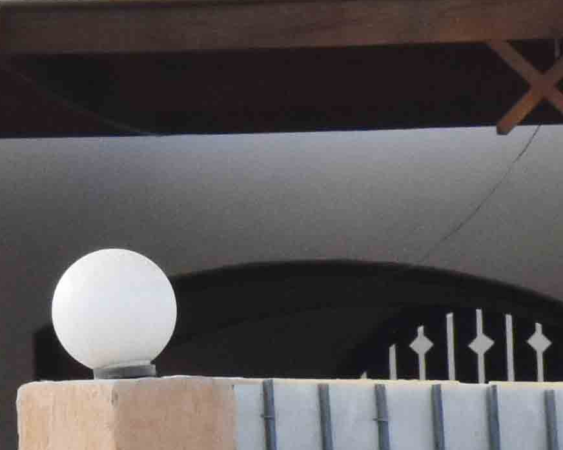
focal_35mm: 872
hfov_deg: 2.2
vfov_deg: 1.8
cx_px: -795
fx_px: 14525
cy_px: -364
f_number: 14
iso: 800
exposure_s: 1/800
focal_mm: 90
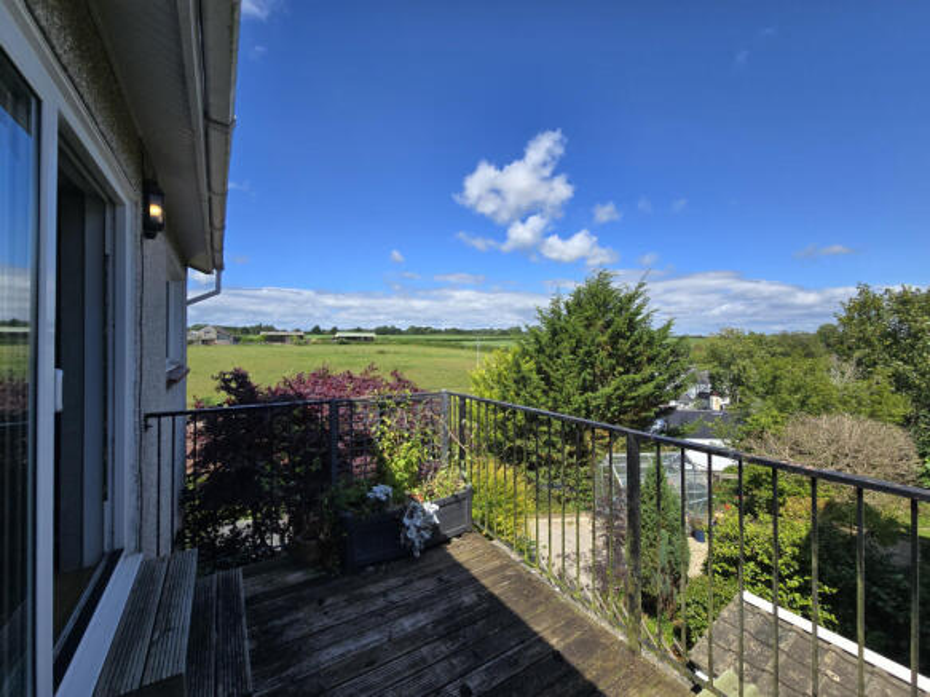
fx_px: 349
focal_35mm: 13
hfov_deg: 106.2
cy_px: 348
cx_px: 465
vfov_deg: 89.9
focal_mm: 2.2
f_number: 2.2
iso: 50
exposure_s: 1/2049
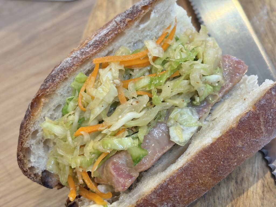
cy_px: 104
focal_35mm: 52
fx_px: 415
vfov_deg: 28.0
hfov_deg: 36.8
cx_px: 138
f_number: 1.6
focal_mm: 5.96
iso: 125
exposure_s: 1/60
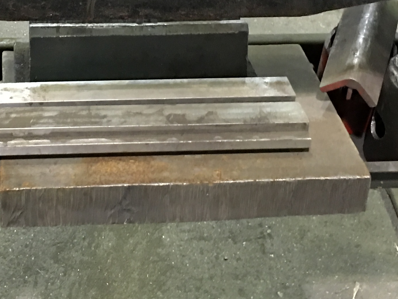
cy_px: 37
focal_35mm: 85
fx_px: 977
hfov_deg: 22.9
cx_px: 114
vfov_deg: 17.1
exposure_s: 1/4
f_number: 2.2
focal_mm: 4.15
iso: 64
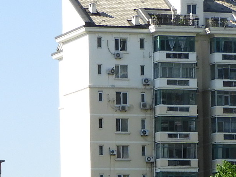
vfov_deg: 4.3
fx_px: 2346
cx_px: 71
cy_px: 395
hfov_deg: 5.8
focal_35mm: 344
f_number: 4.2
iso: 100
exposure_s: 1/640
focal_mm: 11.6
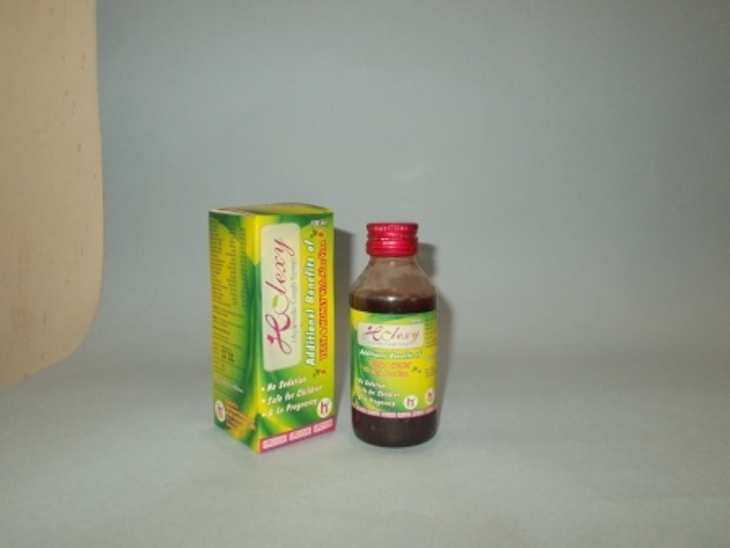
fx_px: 633
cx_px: 365
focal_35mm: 30
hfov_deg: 60.0
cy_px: 274
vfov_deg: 46.8
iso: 200
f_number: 3.4
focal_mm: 5.3
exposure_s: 1/25
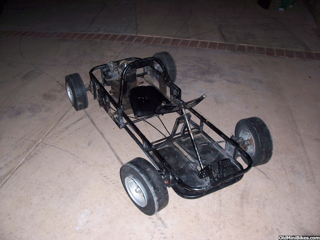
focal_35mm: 34
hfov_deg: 54.0
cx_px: 160
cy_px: 120
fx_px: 314
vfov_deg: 41.8
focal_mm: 5.6
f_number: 2.7
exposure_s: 1/60
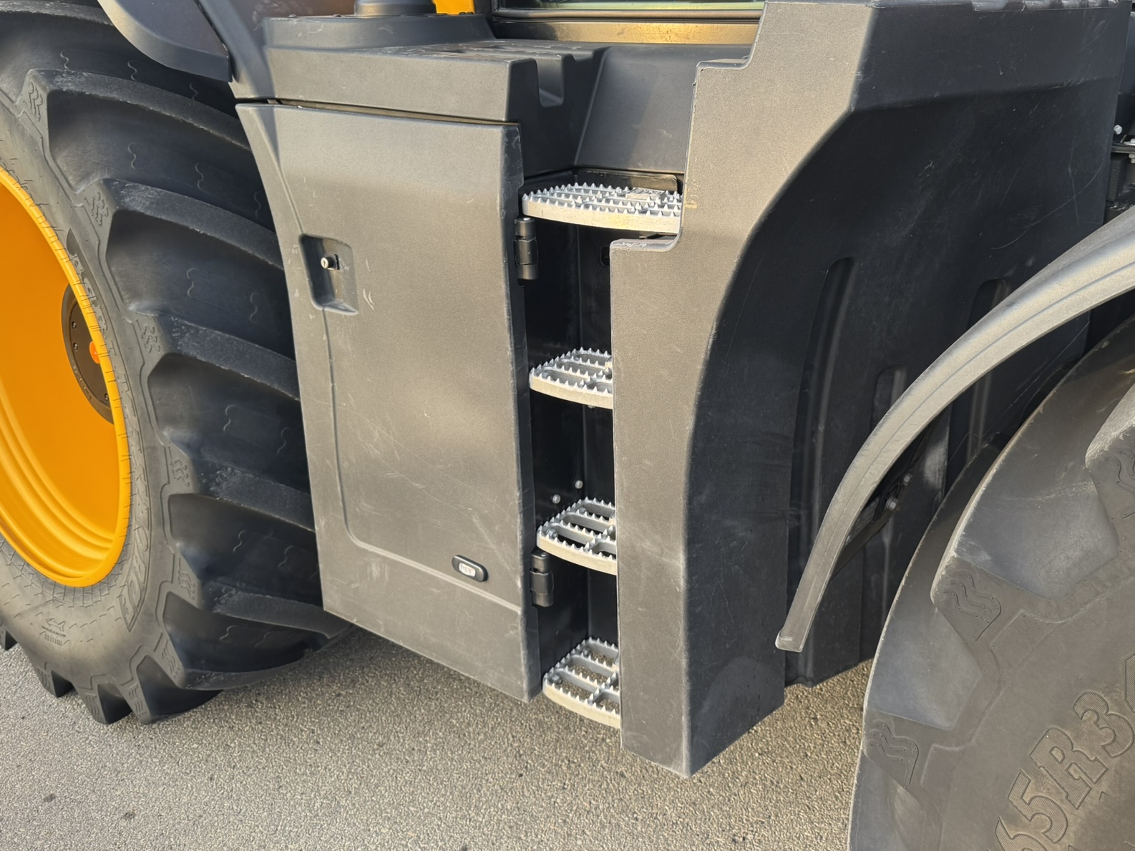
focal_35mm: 31
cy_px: 318
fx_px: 1016
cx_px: 668
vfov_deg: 45.0
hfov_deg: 58.0
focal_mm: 6.76
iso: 125
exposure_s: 1/121
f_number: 1.78
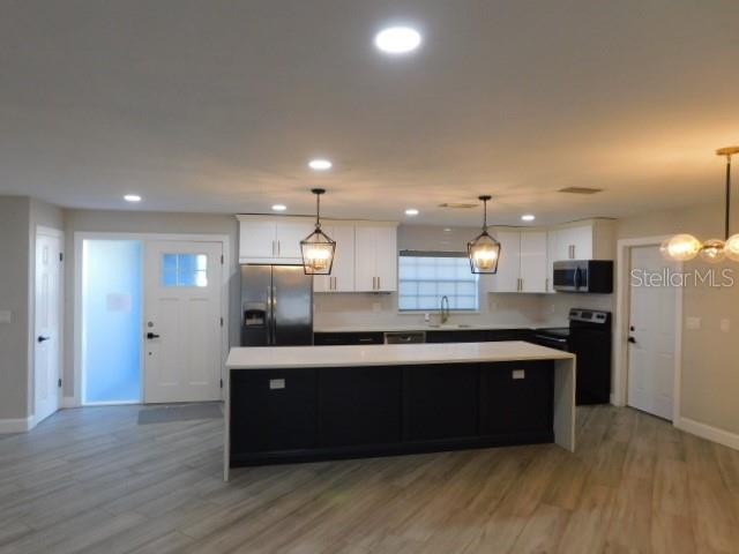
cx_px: 370
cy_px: 277
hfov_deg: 73.9
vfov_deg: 58.9
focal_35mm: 23
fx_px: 491
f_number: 3
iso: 125
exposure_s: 1/30
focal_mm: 4
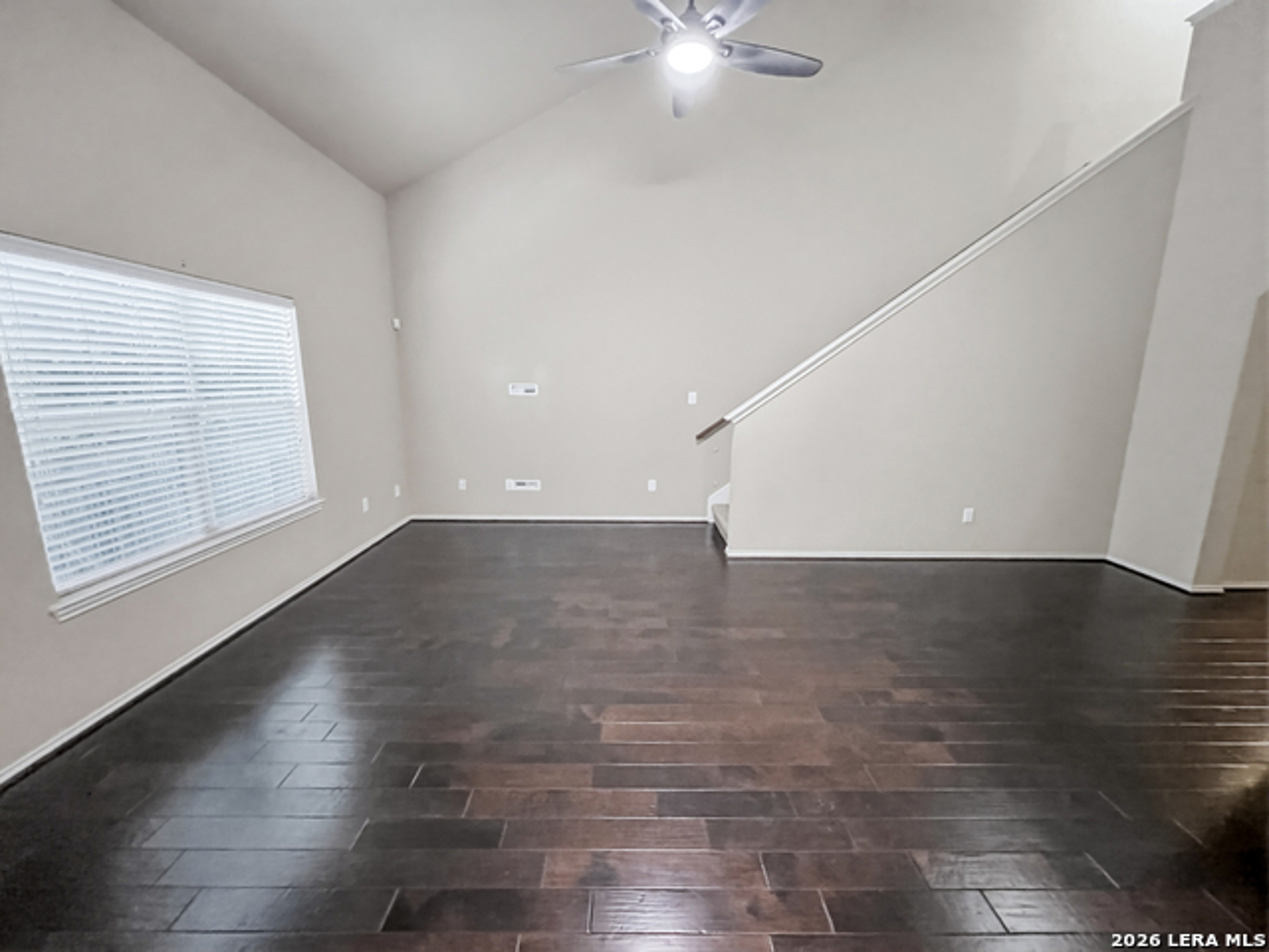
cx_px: 634
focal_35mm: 13
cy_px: 476
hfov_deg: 106.2
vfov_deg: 89.9
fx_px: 477
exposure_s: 1/40
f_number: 1.8
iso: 1250
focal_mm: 1.6
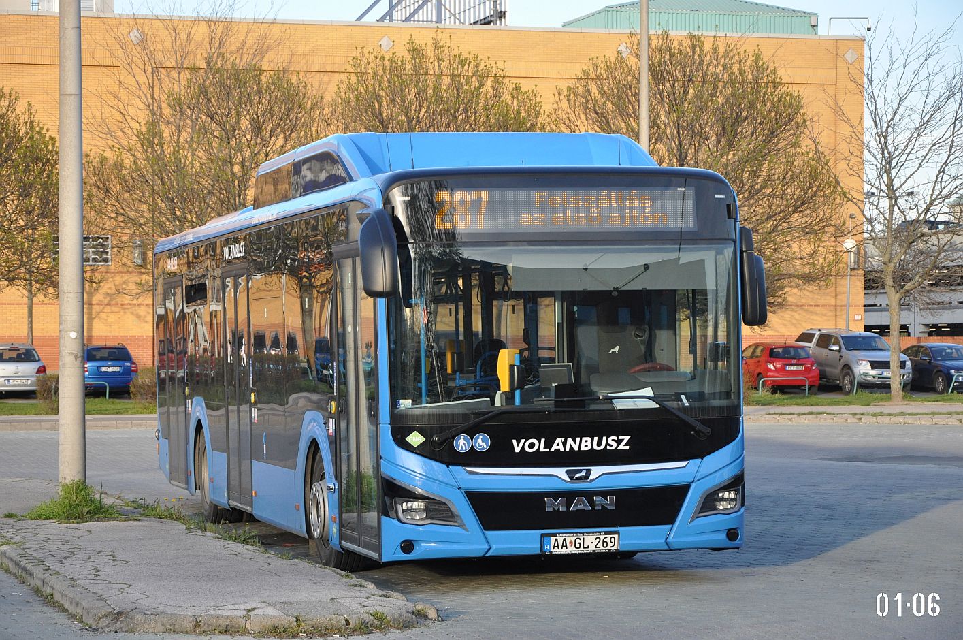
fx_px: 2645
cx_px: 482
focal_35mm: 99
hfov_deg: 20.6
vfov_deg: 13.8
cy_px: 320
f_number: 5.3
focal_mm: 66
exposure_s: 1/500
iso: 800
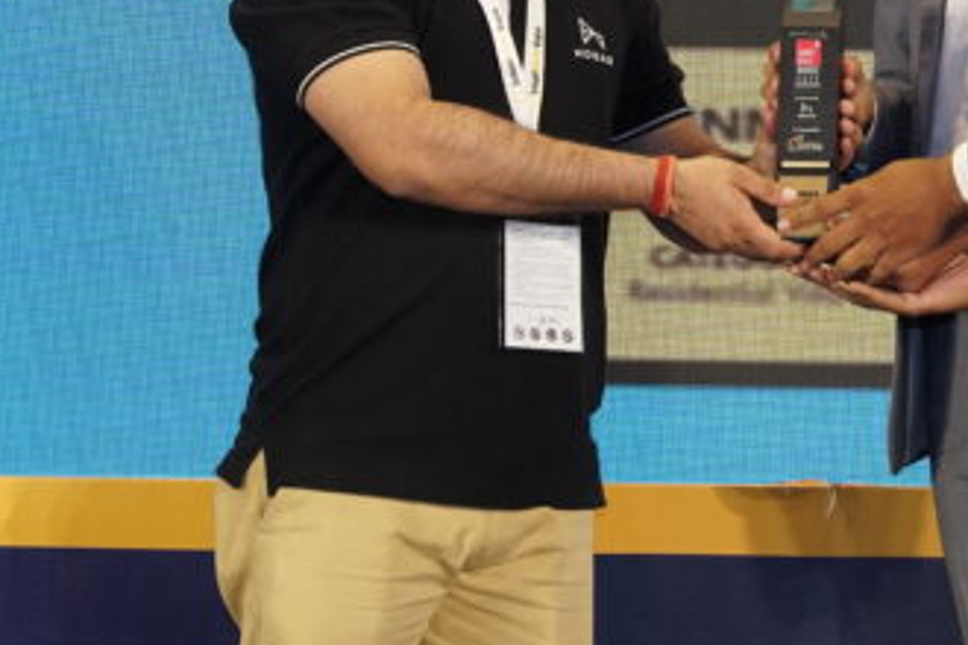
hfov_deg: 8.8
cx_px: 991
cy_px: -67
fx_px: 6265
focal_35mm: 233
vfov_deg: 5.9
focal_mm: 100
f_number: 6.3
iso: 2500
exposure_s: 1/160
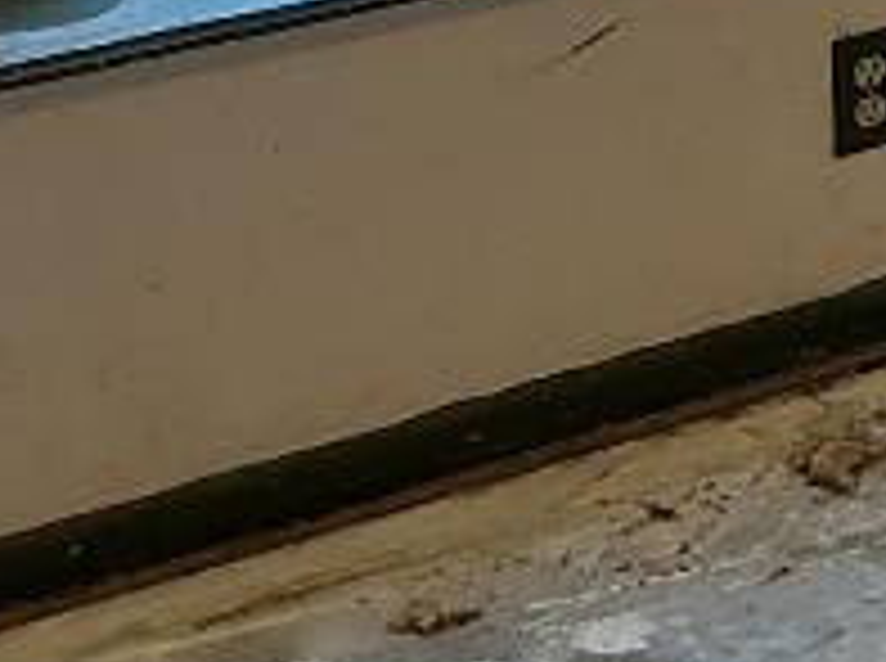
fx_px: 3858
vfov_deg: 9.1
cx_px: 1970
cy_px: -712
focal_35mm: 151
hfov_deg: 11.4
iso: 40
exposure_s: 1/120
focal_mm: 3
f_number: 1.8
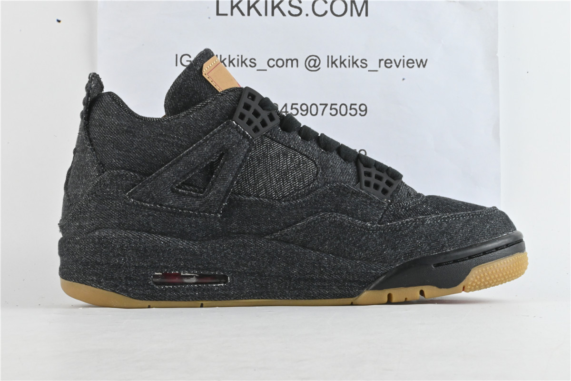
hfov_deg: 35.9
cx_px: 286
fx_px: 880
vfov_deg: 24.4
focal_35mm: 56
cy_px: 190
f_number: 36
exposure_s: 1/10
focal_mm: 37
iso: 1600
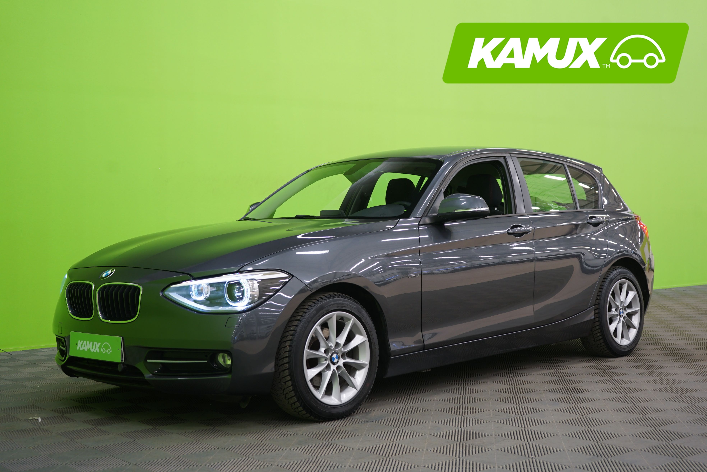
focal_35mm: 48
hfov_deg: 41.1
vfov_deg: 28.1
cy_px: 236
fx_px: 943
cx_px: 354
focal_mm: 48
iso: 400
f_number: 4.5
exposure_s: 1/8
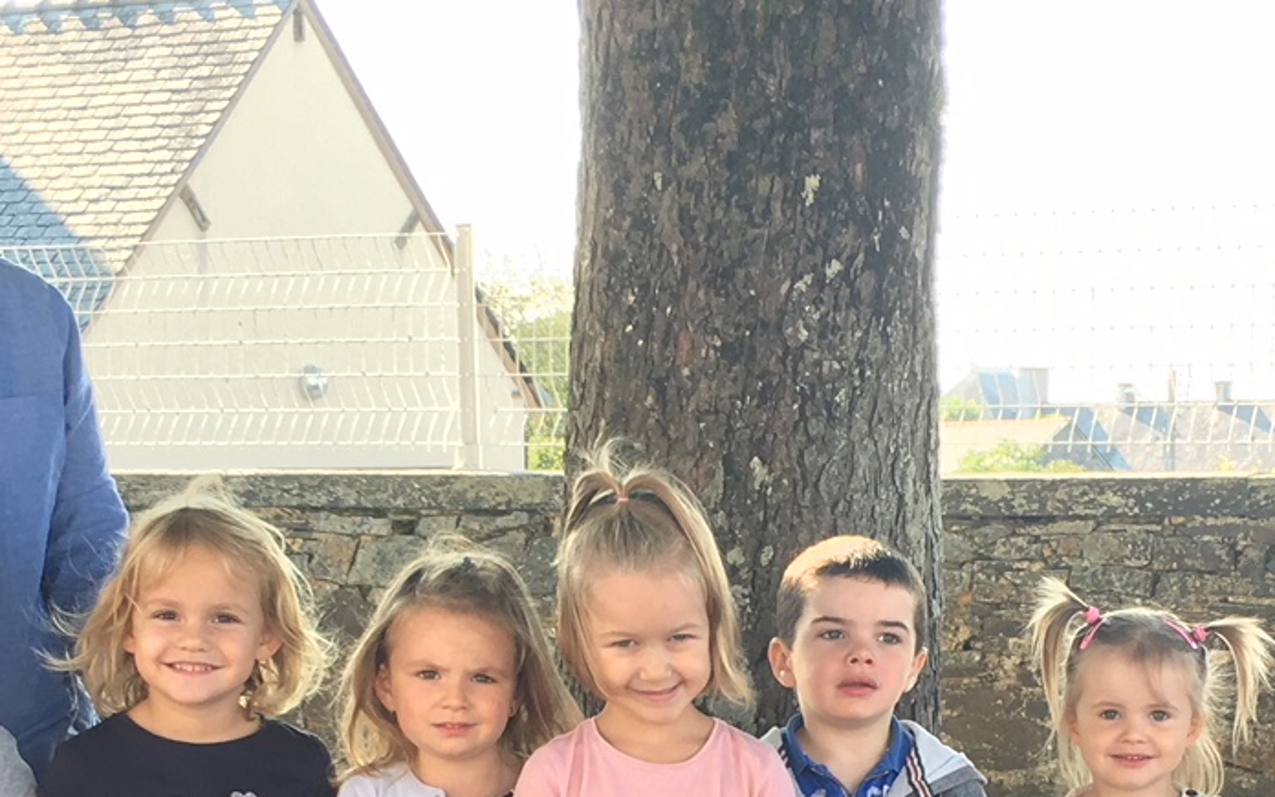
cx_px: 769
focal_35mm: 89
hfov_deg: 23.3
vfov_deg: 14.2
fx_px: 3093
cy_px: 945
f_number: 2.2
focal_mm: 4.15
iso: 25
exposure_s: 1/131
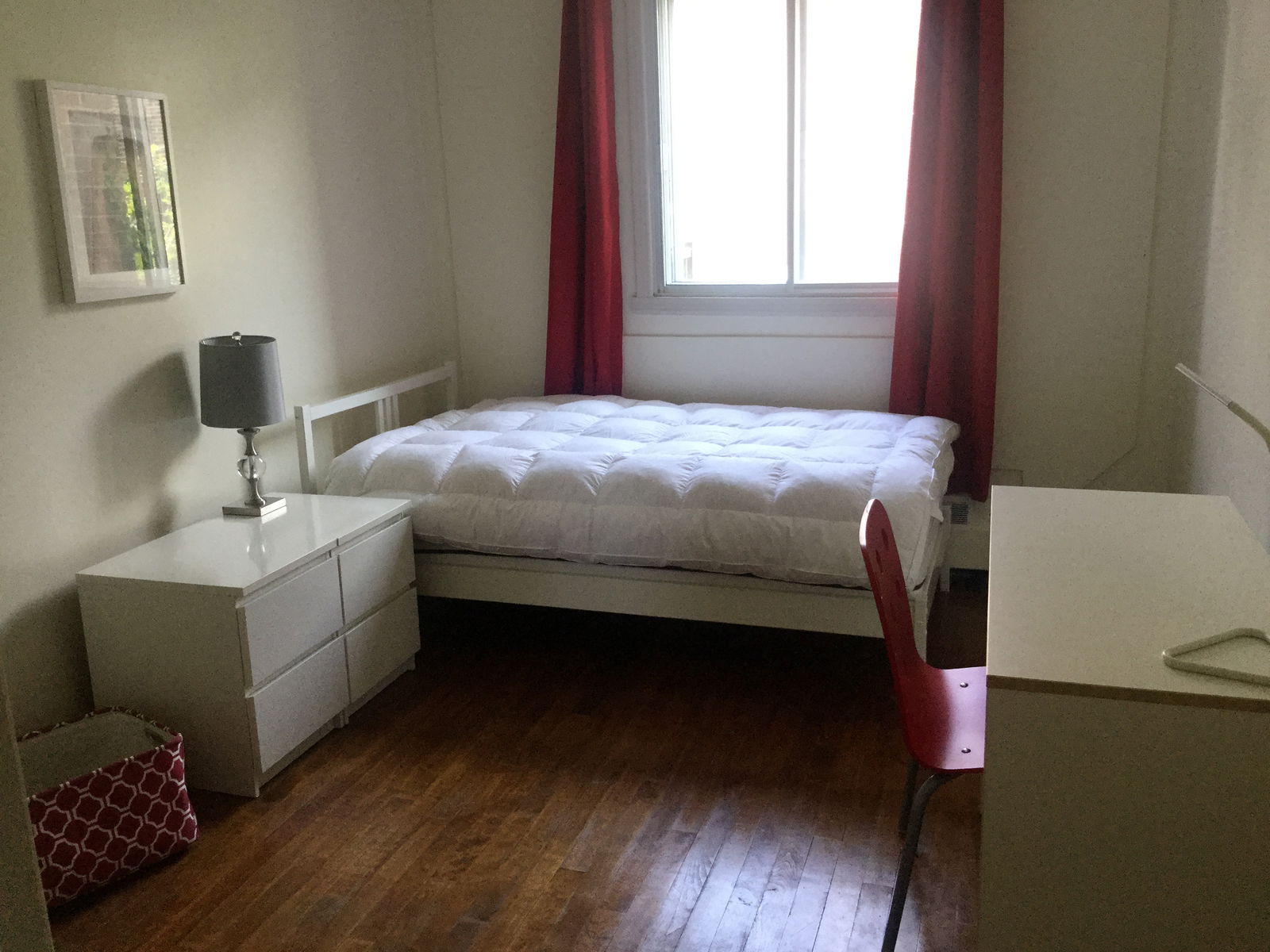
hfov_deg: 58.4
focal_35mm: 31
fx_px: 1137
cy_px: 476
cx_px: 635
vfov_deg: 45.4
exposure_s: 1/30
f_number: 2.4
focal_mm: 3.3
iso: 32
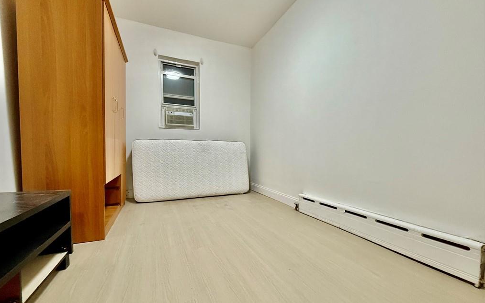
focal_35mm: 15
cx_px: 241
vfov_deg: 74.6
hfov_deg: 101.5
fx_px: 198
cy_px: 165
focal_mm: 2.22
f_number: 2.2
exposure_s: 1/120
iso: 320
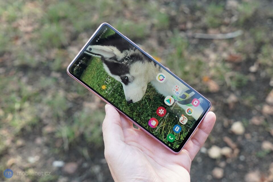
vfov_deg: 28.1
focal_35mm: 48
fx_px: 364
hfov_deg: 41.1
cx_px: 136
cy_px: 91
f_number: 5.6
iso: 800
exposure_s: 1/250
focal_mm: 48
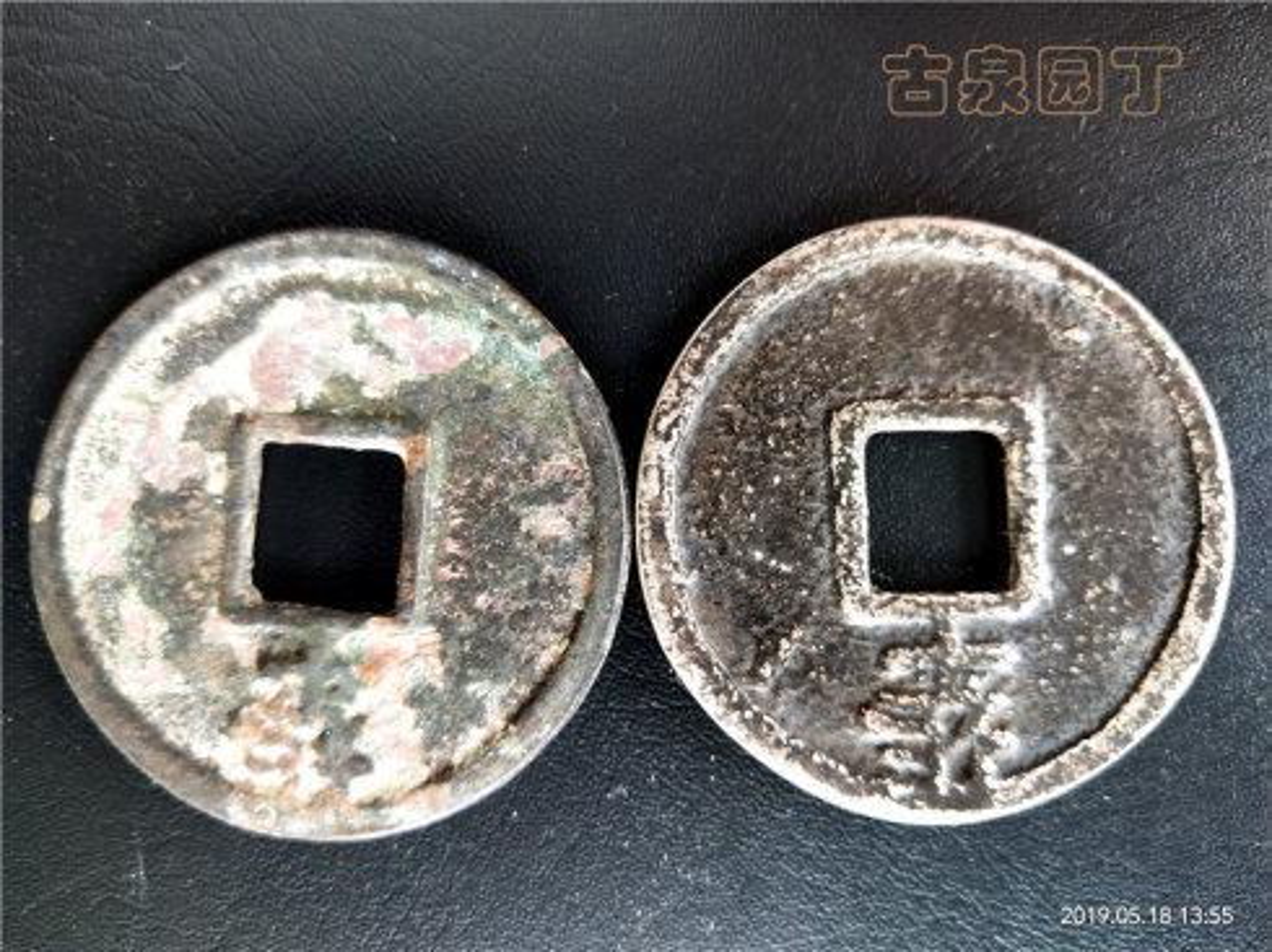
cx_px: 636
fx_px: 1102
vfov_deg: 46.8
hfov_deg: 60.0
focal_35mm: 30
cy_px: 476
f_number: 1.8
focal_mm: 3.95
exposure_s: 1/60
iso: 63
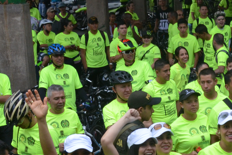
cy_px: 123
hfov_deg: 16.6
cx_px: 297
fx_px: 754
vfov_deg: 11.7
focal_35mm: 117
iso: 1000
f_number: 9
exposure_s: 1/320
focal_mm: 24
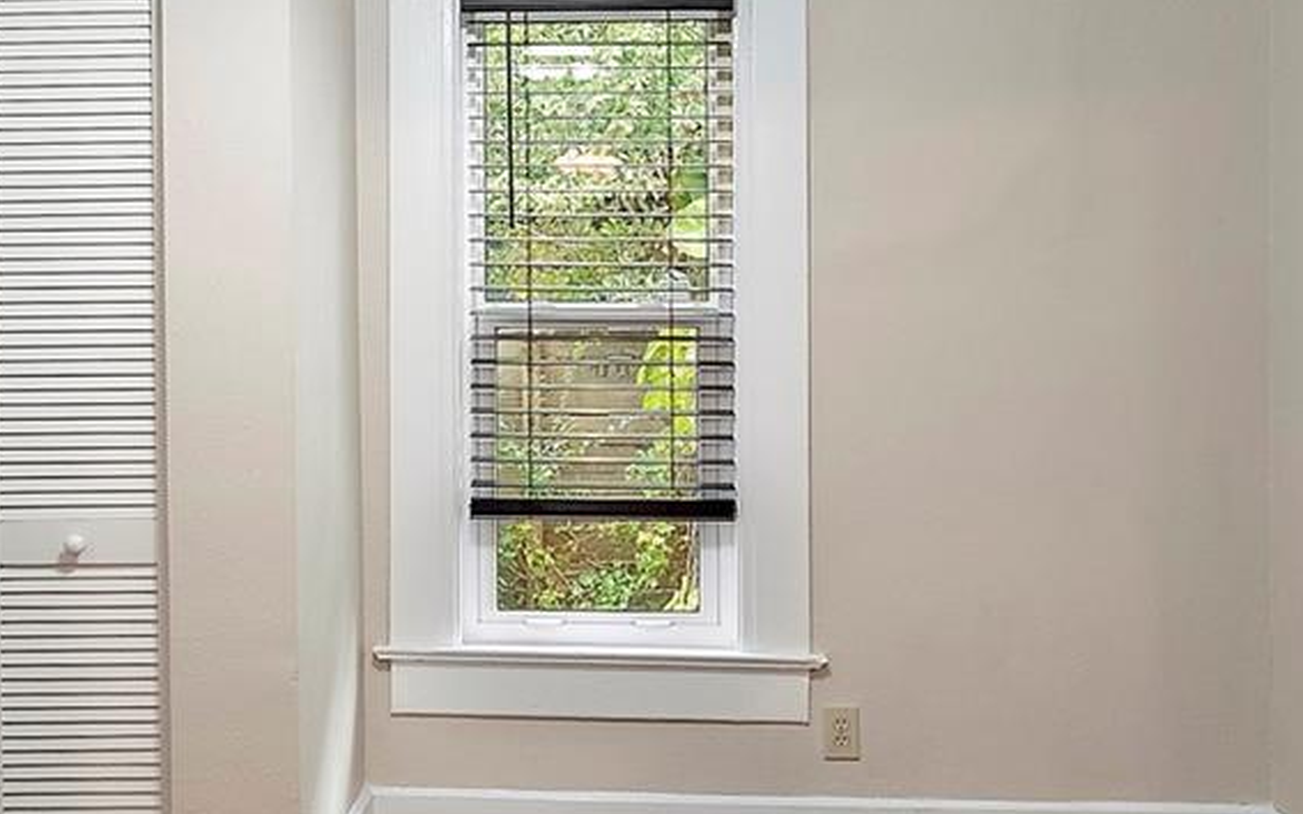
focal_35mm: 46
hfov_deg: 43.1
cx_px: 483
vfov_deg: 27.9
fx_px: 1633
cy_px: 314
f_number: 5.6
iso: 1600
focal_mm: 16
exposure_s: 1/20
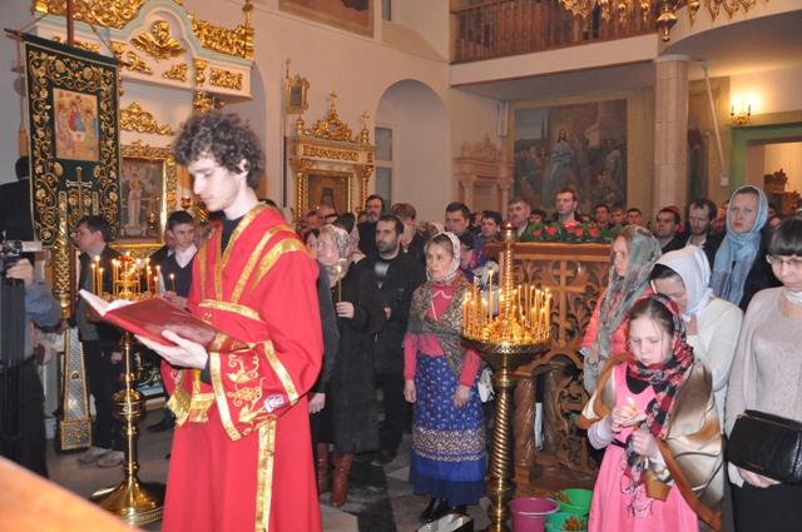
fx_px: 701
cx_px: 401
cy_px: 266
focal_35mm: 32
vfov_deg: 41.6
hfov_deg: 59.6
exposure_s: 1/60
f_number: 5.6
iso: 2500
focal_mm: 21
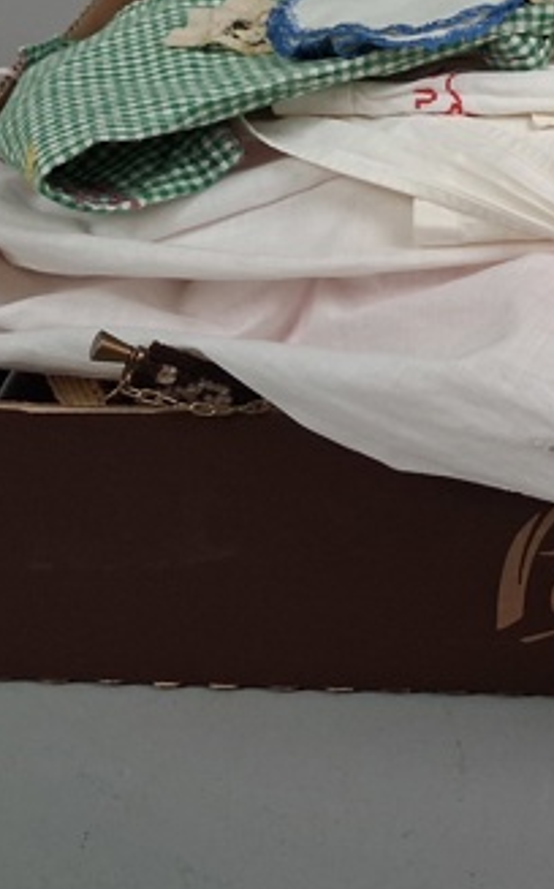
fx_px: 1693
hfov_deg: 17.8
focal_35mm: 70
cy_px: 182
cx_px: 635
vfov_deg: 28.8
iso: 320
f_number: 1.8
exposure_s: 1/100
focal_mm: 4
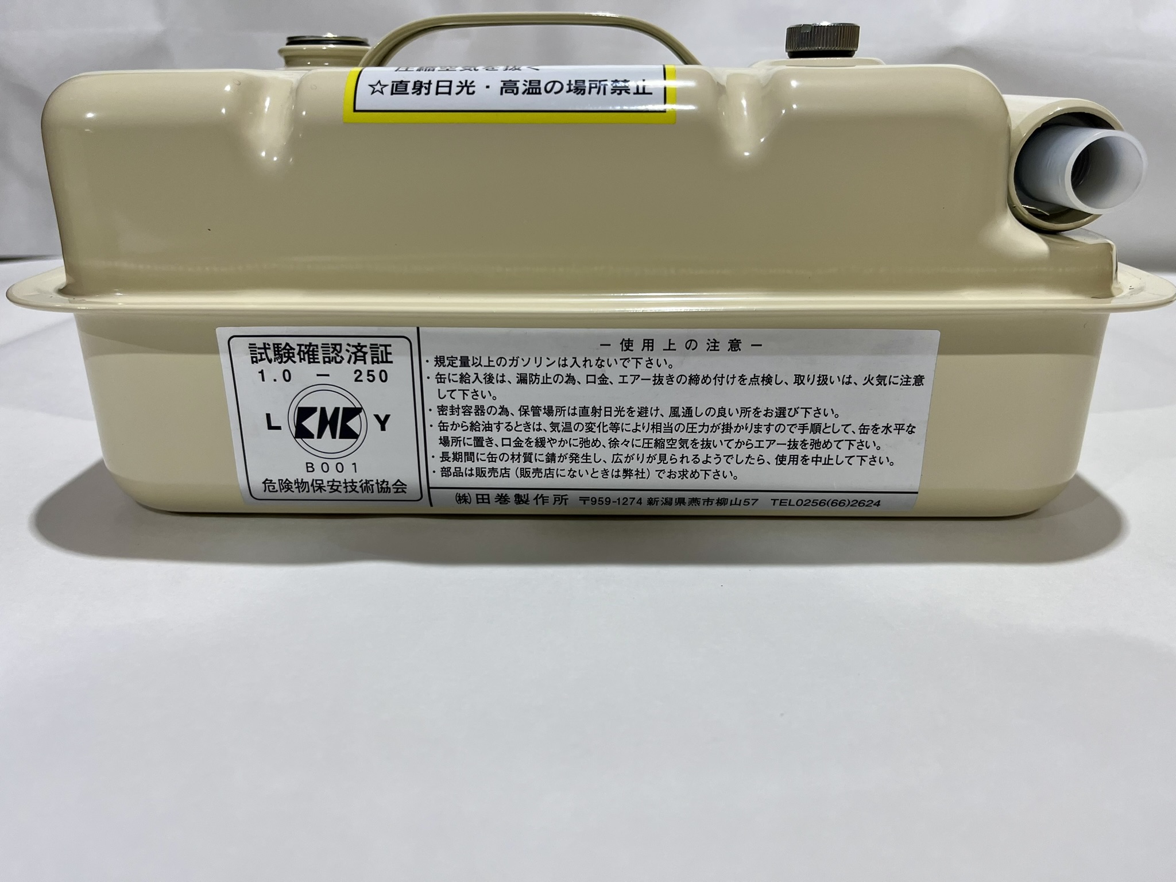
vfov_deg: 53.1
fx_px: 883
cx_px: 588
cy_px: 441
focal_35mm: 26
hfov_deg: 67.3
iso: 100
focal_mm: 5.1
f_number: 1.6
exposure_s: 1/100
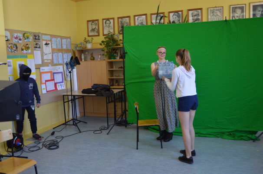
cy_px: 87
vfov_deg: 39.8
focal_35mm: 33
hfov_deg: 57.3
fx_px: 241
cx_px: 132
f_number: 4
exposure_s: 1/60
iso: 400
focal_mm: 22
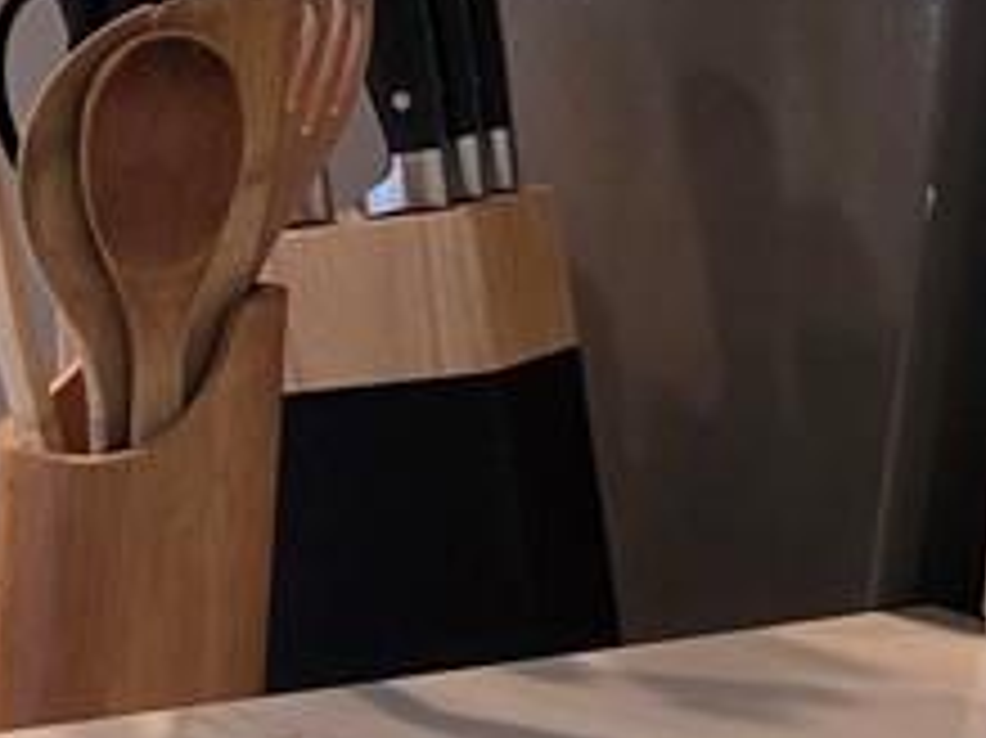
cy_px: 436
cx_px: -995
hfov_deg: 10.7
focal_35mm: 168
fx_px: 4783
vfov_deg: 8.8
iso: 200
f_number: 1.7
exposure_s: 1/120
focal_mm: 6.3
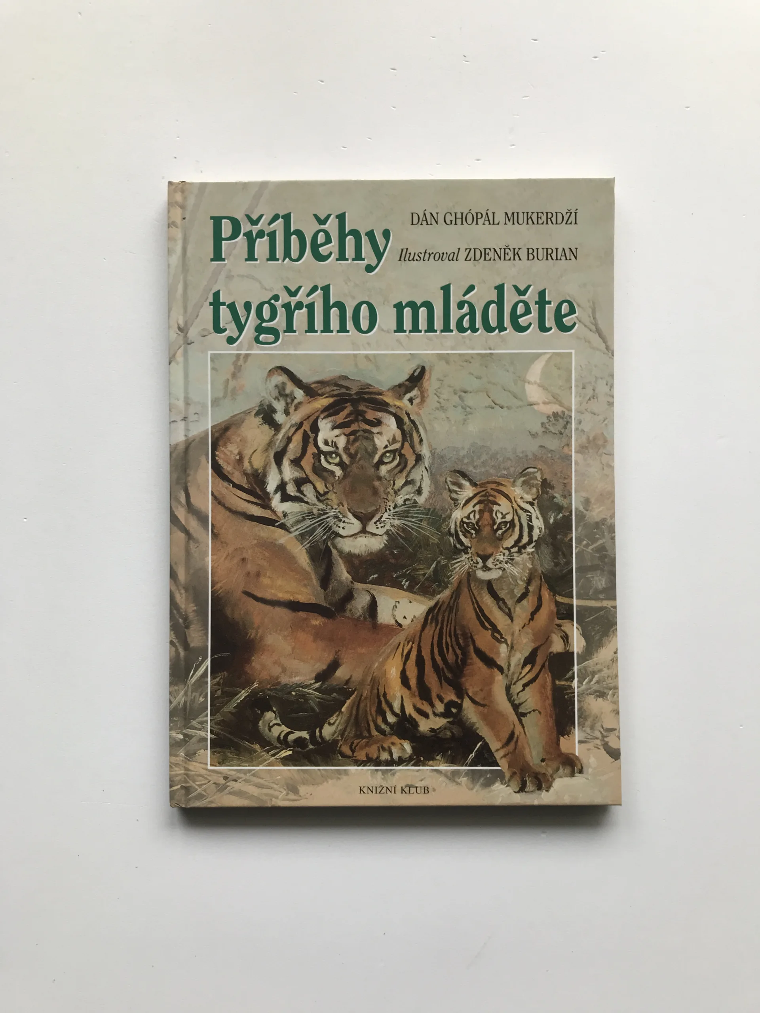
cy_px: 506
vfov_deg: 63.4
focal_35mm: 28
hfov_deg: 49.7
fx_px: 820
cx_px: 380
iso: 40
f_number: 1.8
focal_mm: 3.99
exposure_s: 1/100
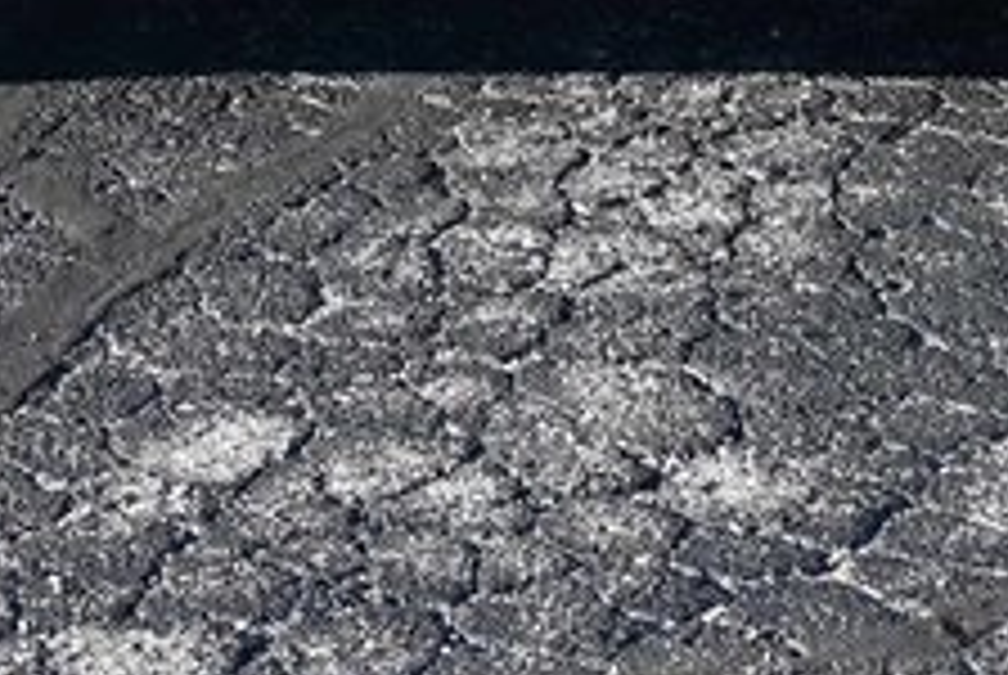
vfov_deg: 7.6
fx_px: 4802
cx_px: 238
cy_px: -808
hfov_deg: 11.9
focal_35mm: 171
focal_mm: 25
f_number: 5.6
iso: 125
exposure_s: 1/250
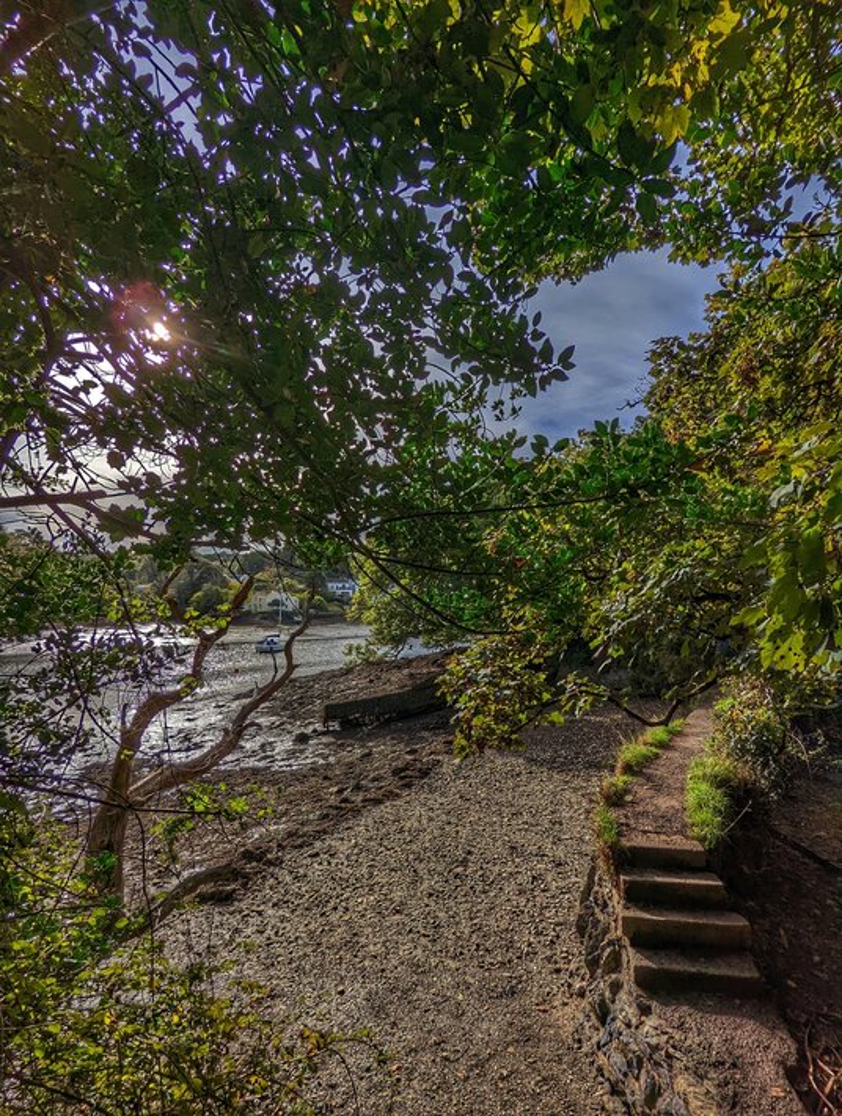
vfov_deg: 94.4
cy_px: 558
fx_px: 517
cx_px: 421
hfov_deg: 78.3
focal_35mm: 16
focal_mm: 2.35
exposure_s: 1/2907
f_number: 2.2
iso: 45
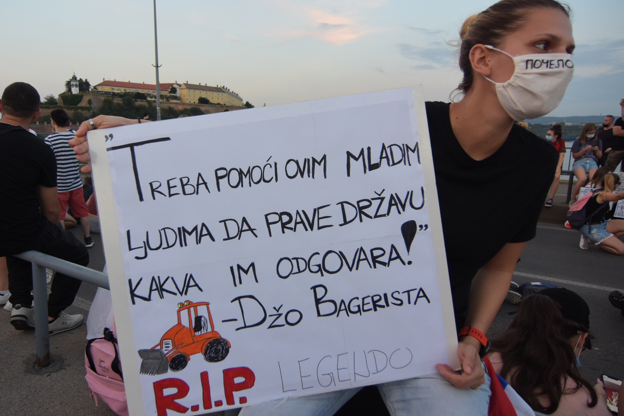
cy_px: 205
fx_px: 364
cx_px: 267
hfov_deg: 80.7
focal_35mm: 21
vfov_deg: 59.5
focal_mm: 12
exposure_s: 1/200
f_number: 4
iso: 400
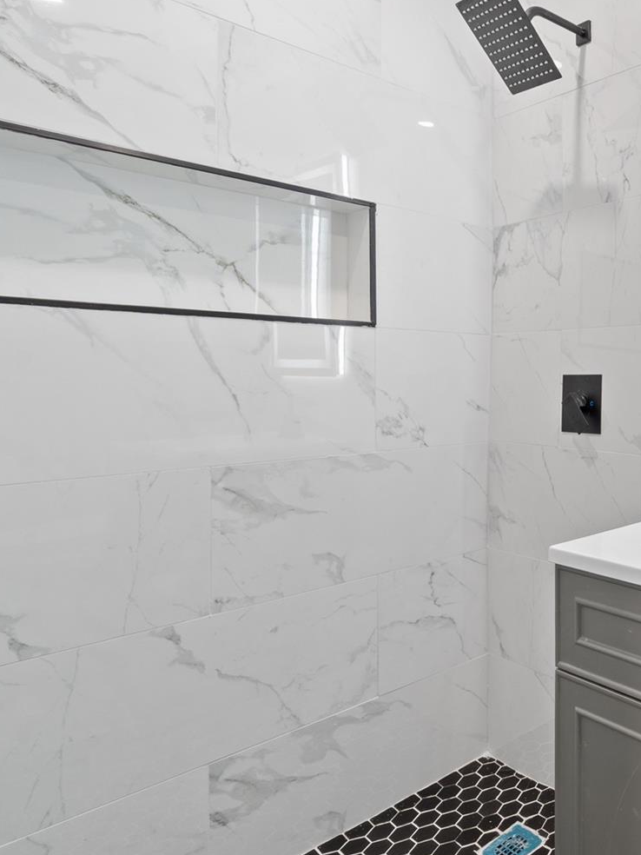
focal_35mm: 24
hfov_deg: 38.6
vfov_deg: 71.5
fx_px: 593
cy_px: 399
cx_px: 798
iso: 250
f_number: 8
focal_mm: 12
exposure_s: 1/4
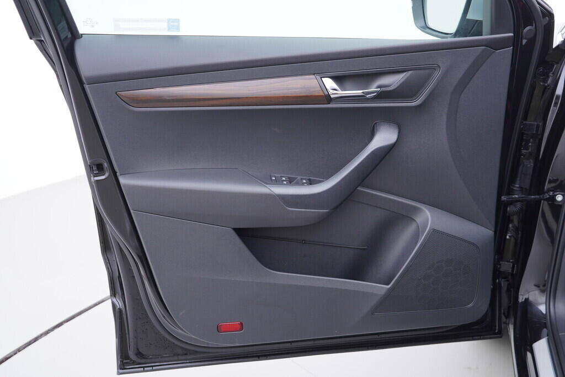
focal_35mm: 36
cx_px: 282
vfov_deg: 36.9
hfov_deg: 53.1
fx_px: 565
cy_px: 188
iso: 125
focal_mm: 24
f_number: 2.8
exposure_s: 1/40
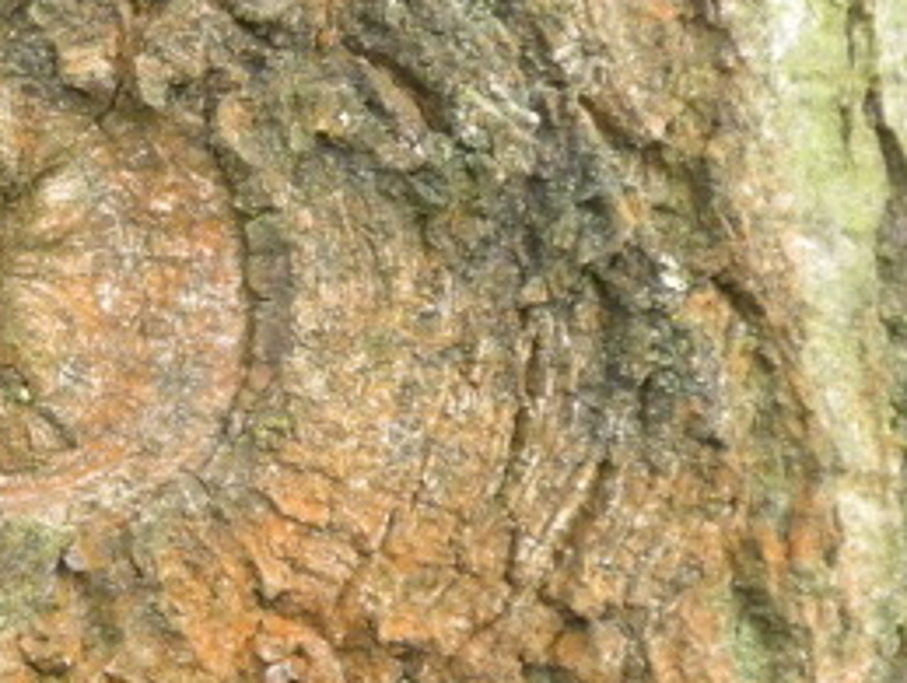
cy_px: 277
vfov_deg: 1.3
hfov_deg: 1.7
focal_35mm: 1187
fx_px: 31145
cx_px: 70
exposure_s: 1/78.6
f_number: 5
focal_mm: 85.6
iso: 400
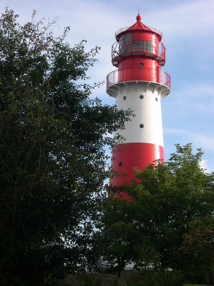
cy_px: 143
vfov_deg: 29.0
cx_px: 107
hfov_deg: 21.9
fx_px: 552
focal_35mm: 67
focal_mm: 14.2
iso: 100
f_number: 10
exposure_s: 1/93.9
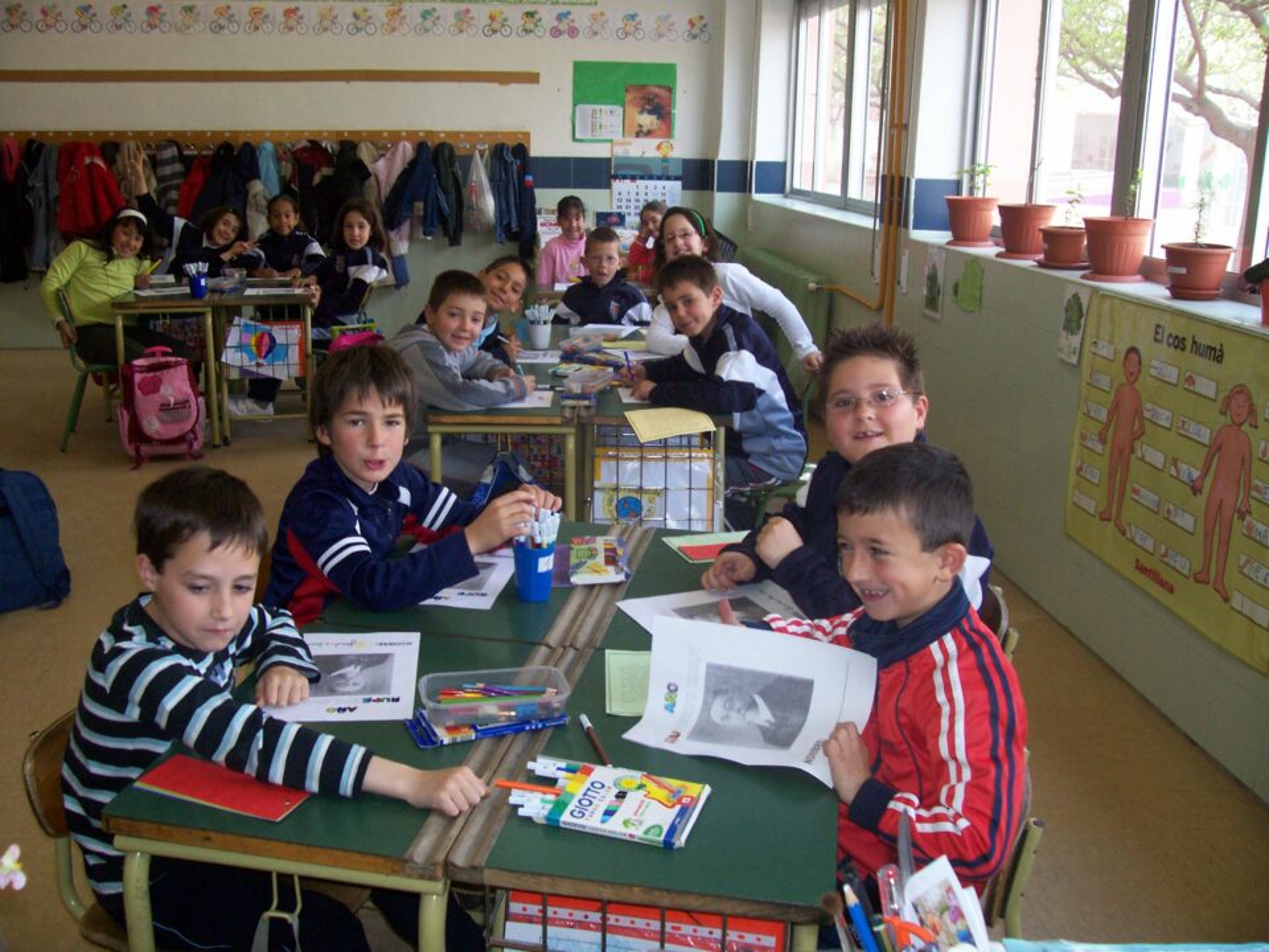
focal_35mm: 34
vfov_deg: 41.8
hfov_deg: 54.0
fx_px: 1246
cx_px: 634
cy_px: 476
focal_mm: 5.6
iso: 80
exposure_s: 1/64
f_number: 2.7
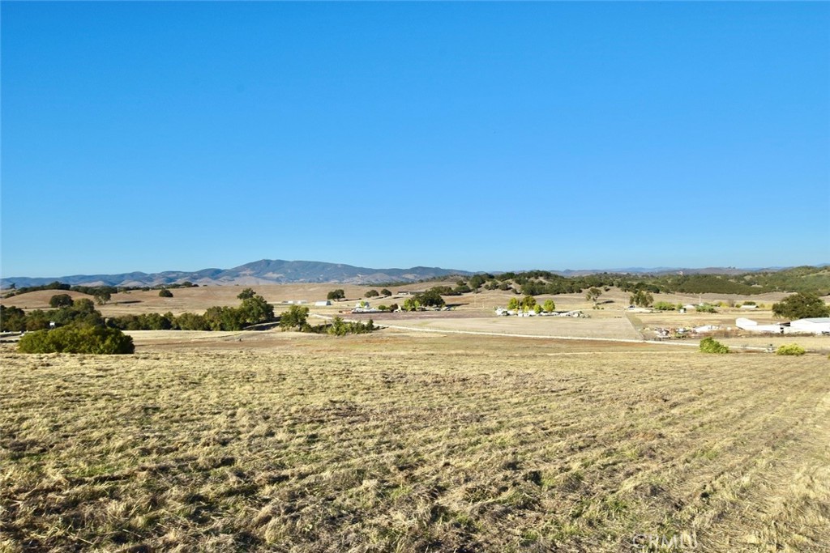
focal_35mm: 30
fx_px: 692
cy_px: 276
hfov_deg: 61.9
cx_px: 415
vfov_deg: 43.6
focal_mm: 20
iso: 320
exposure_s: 1/500
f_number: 11
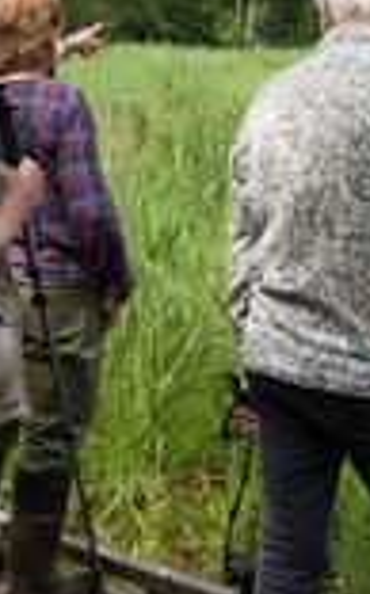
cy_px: 173
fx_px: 1182
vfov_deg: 28.0
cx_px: 231
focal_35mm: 73
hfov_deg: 17.8
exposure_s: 1/400
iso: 200
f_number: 5.6
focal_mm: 12
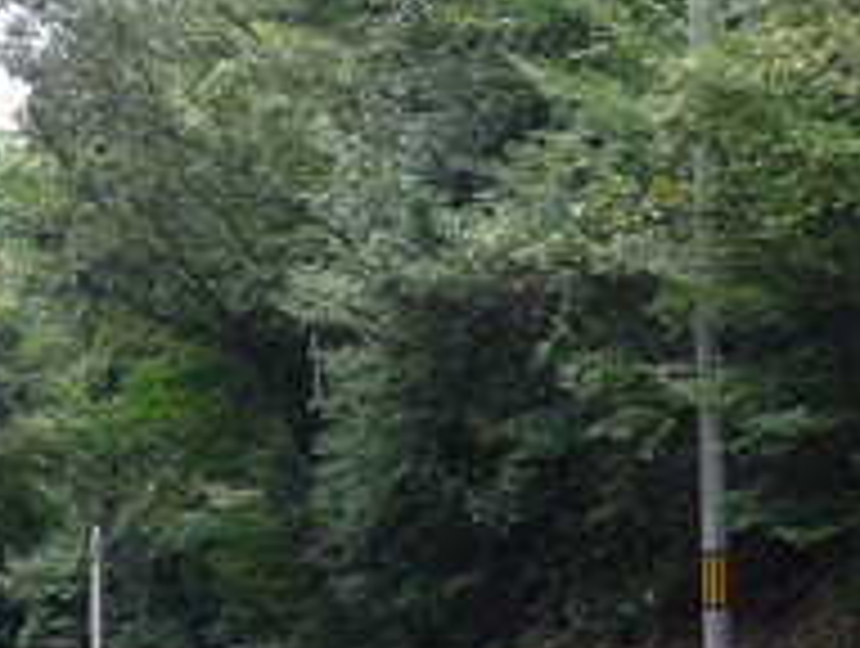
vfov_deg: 13.5
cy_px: 238
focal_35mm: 110
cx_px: -104
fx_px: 2738
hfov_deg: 17.2
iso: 250
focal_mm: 8.3
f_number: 4.3
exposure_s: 1/50
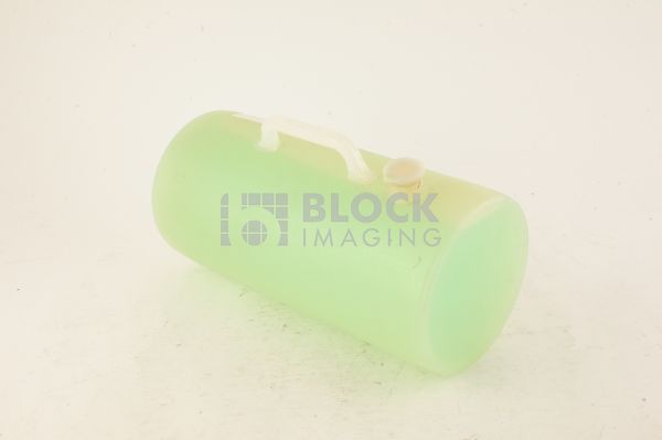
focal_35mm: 50
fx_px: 919
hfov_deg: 39.6
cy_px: 220
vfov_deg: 26.9
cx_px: 331
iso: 1600
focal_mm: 50
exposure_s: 1/125
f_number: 14
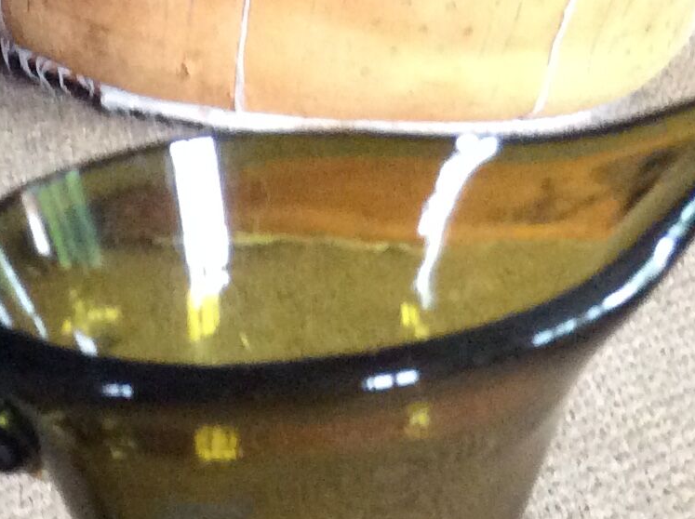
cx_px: 206
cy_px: 893
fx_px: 2225
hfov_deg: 17.7
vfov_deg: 12.3
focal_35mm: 111
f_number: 2.4
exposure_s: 1/25
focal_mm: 3.3
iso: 250
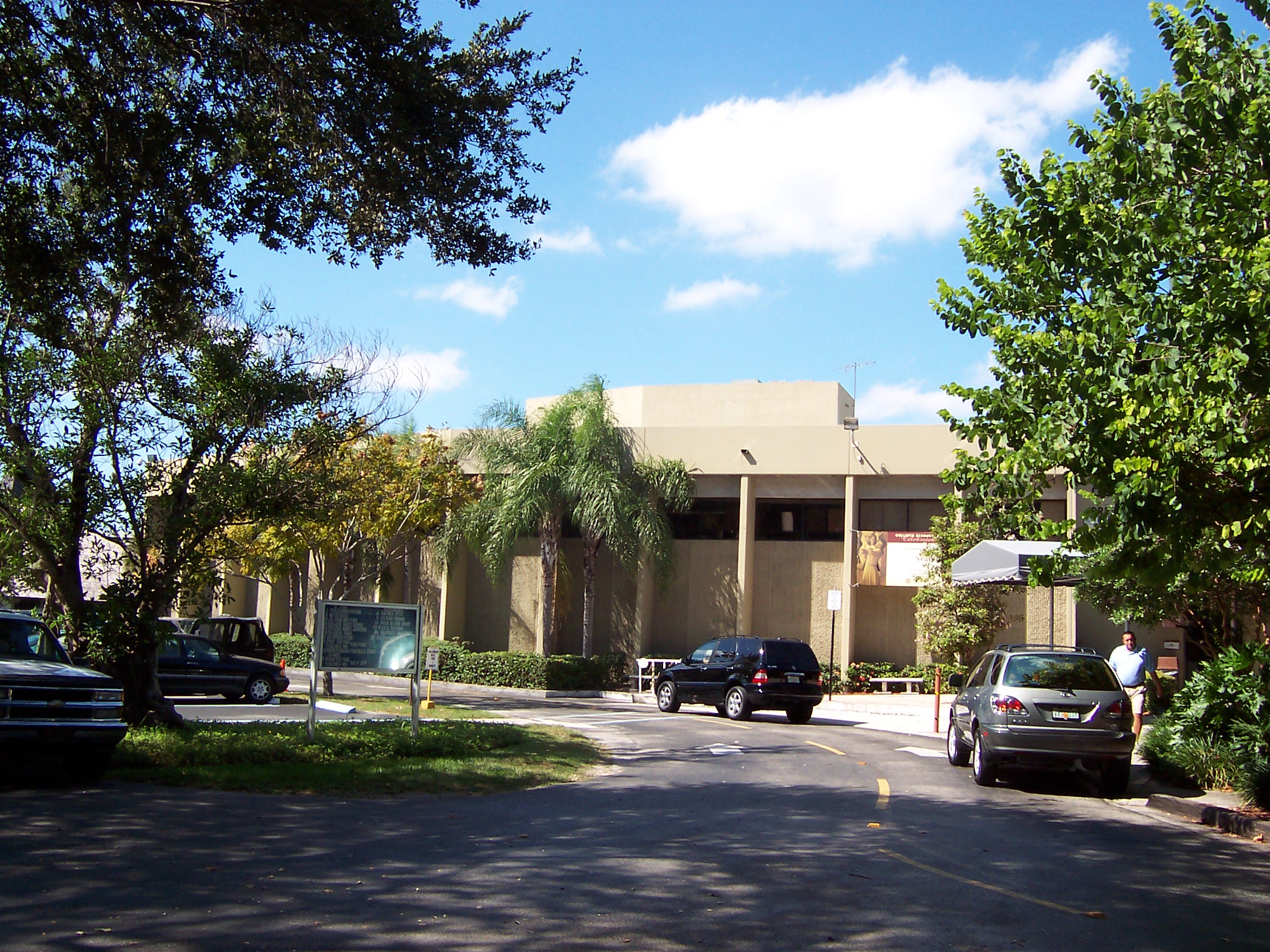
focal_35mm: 36
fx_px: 1321
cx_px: 635
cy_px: 476
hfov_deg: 51.4
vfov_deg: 39.7
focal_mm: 5.6
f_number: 4
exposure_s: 1/500
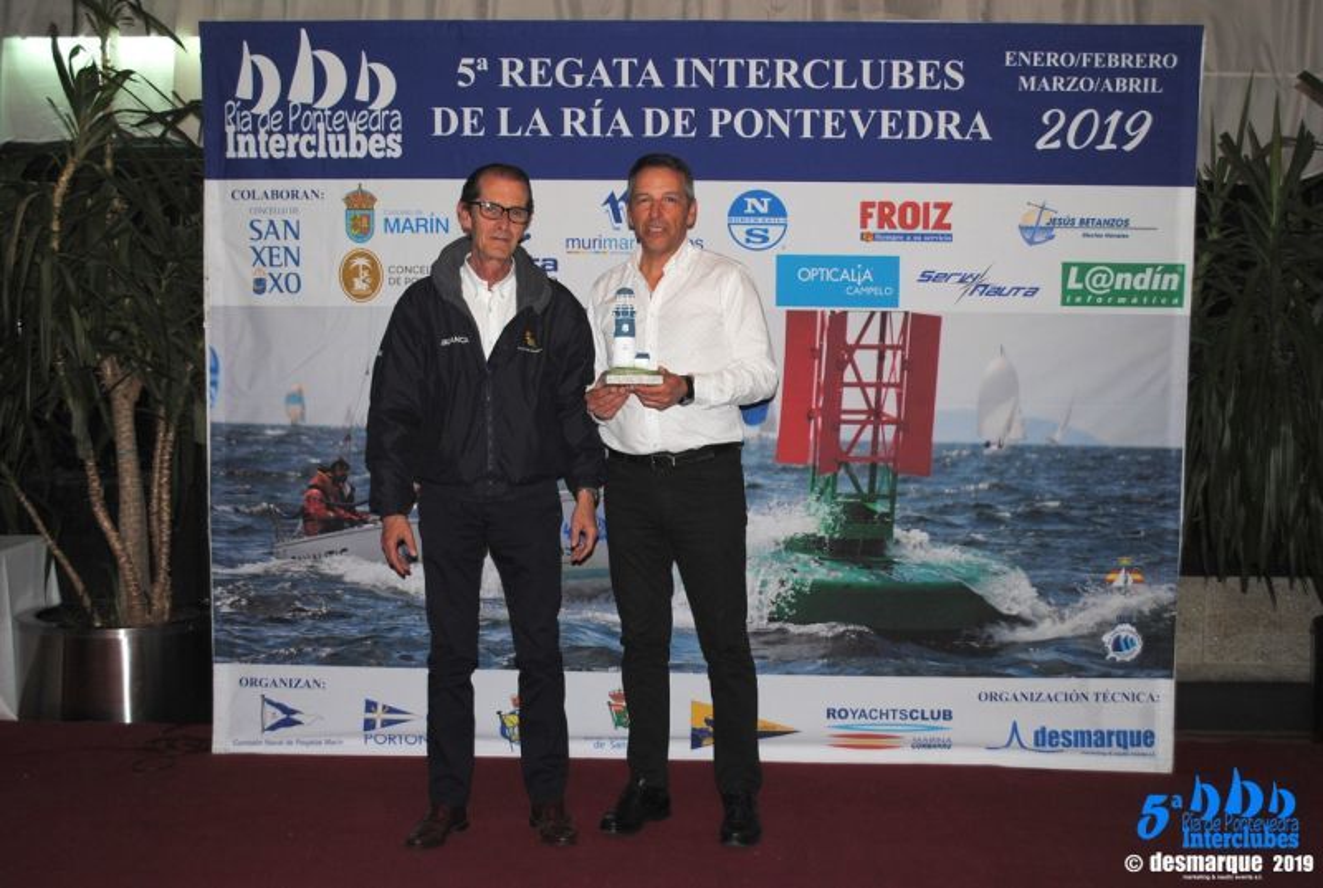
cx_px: 662
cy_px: 444
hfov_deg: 46.3
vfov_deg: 32.0
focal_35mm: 42
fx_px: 1547
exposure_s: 1/60
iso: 200
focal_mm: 28
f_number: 4.5
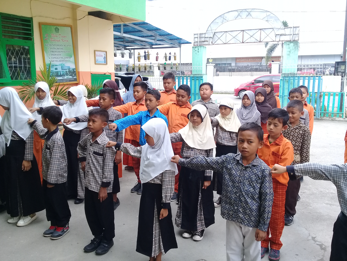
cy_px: 130
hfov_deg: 58.4
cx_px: 174
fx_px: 311
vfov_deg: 45.4
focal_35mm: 31
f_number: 2.2
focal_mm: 3.3
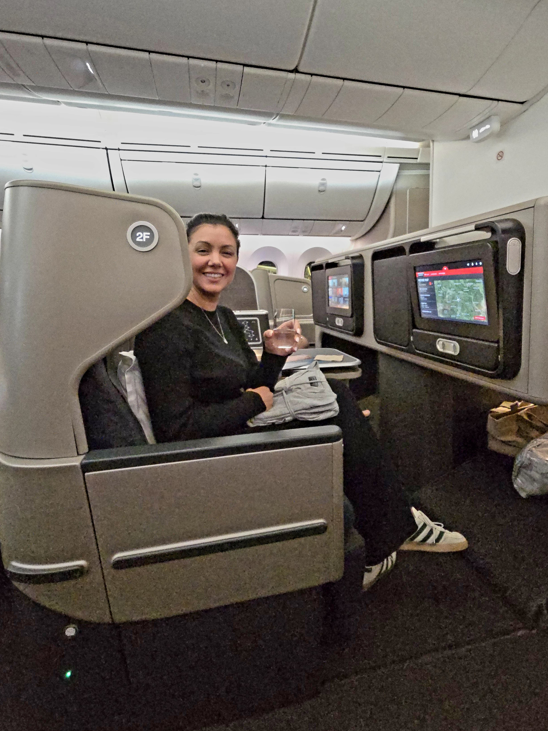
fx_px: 338
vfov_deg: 94.0
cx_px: 284
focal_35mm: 16
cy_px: 320
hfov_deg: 78.1
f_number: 2.2
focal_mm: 2.2
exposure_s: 1/42
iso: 1250
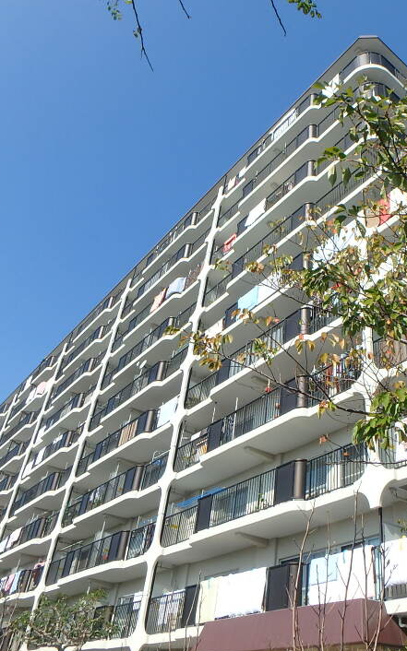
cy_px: 328
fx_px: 533
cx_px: 321
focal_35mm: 30
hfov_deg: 40.2
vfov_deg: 62.9
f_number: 6
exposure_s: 1/500
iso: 125
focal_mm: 3.7
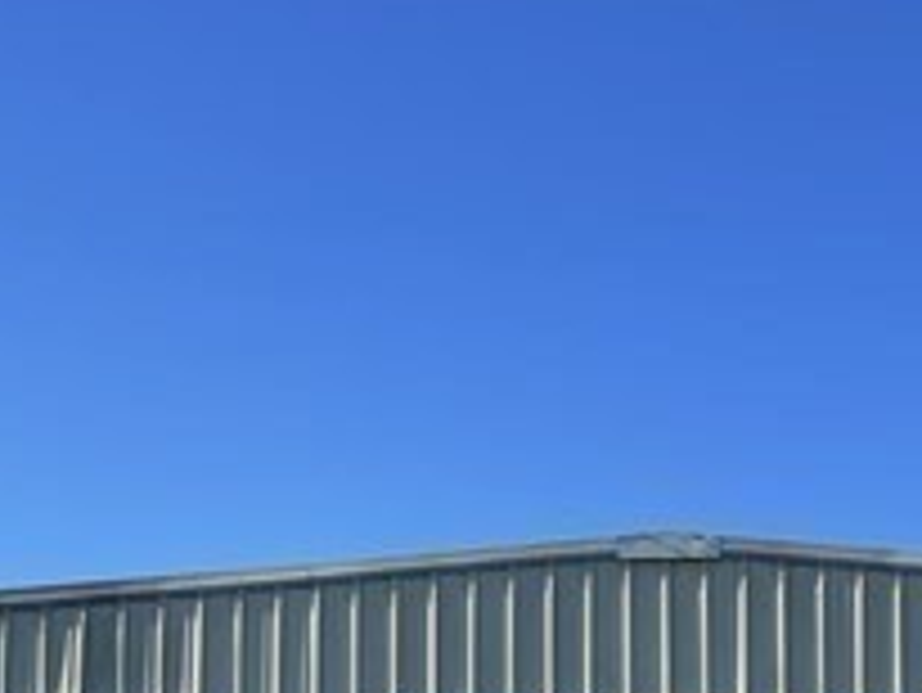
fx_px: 1945
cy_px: 972
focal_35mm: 73
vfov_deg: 18.4
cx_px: 796
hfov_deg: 26.0
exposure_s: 1/2049
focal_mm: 5.1
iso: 32
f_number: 1.6
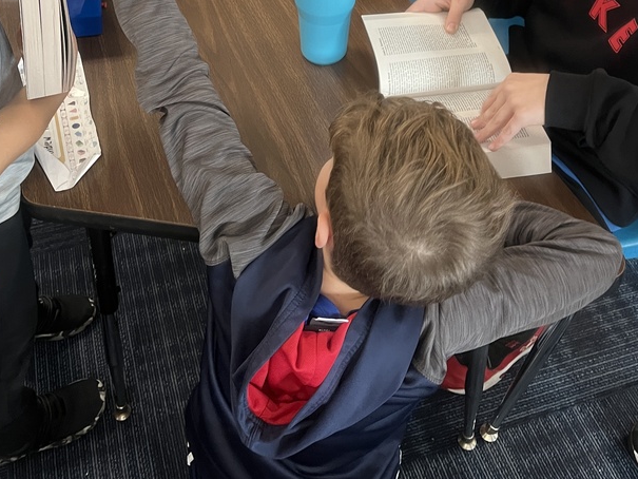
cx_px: 290
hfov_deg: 42.9
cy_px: 34
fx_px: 811
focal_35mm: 44
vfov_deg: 31.1
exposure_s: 1/53
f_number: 1.6
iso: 250
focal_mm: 5.1
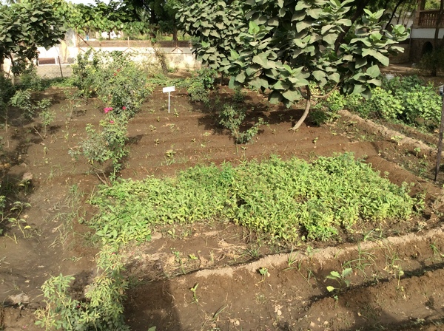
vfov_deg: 44.0
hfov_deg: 56.9
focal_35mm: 32
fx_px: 410
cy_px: 166
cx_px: 222
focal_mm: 3.3
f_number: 2.4
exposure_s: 1/622
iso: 32
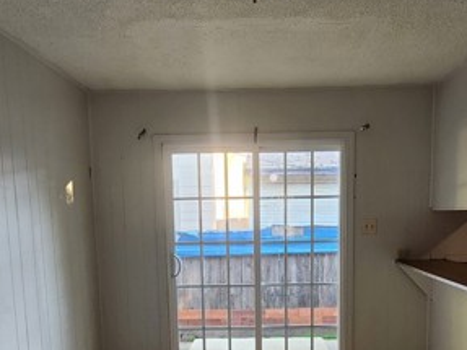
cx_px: 246
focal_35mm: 29
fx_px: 391
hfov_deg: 61.6
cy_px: 264
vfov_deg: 46.4
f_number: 2.2
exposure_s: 1/60
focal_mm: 2.2
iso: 200
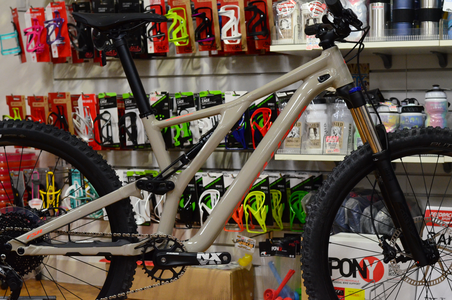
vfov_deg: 18.1
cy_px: 150
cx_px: 226
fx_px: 940
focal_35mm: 75
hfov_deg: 27.0
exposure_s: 1/125
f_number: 4.5
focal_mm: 50
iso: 3200
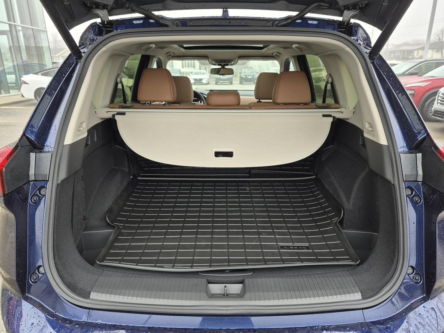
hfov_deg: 73.9
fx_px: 295
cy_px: 166
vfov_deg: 58.9
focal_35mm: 23
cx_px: 222
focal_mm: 5.4
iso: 125
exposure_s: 1/180
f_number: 1.8
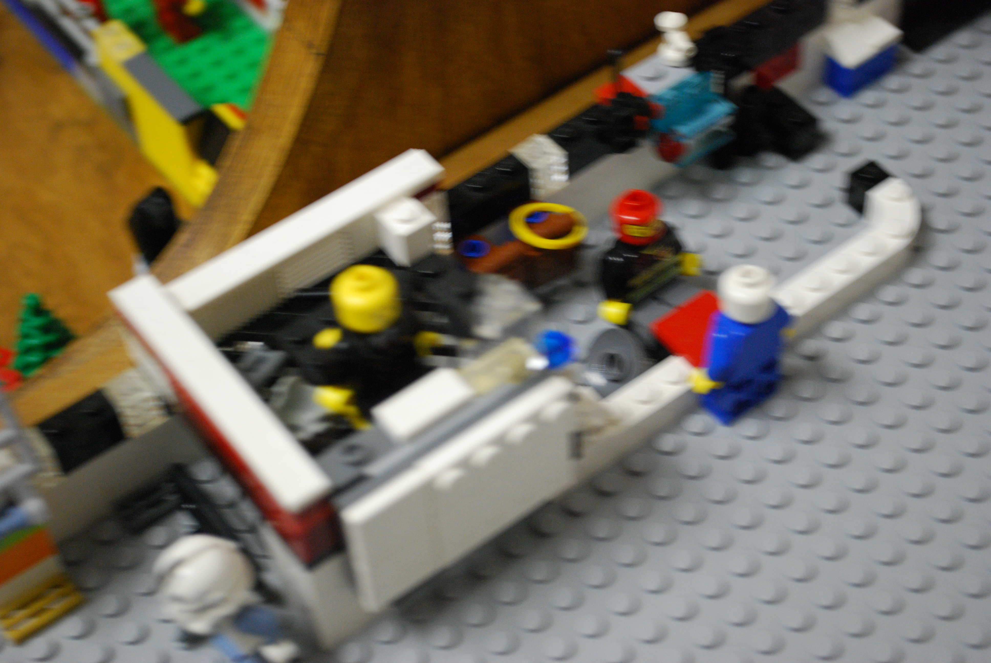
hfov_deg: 29.2
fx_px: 1902
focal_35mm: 69
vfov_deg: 19.8
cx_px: 496
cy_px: 332
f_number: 5.3
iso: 800
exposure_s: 1/30
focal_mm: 46
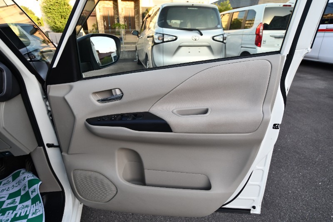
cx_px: 166
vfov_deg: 64.5
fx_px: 176
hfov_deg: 86.9
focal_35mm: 19
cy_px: 111
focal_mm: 13
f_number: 5.6
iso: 400
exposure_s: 1/250
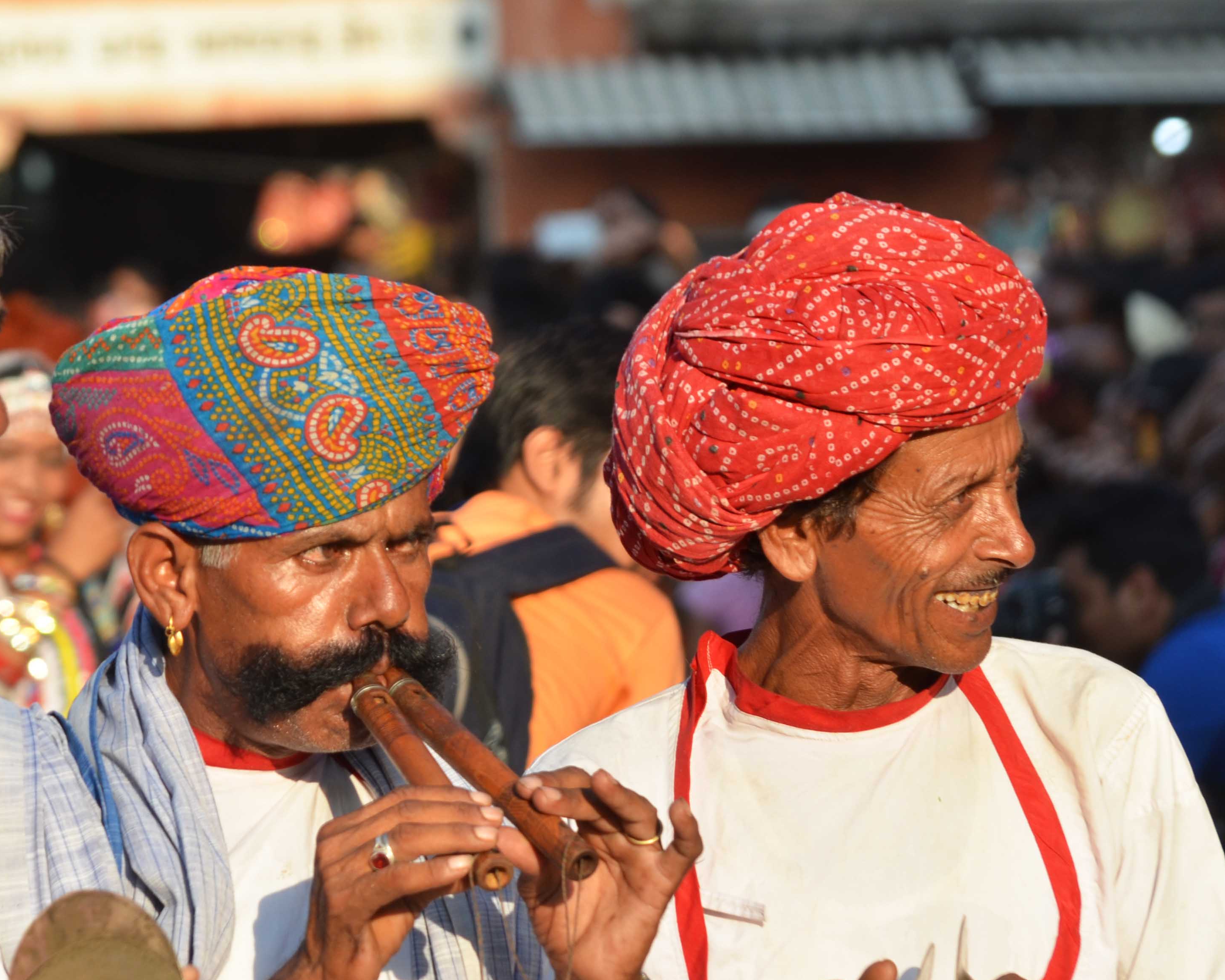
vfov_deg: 4.6
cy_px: 670
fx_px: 12147
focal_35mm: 335
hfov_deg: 5.8
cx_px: 303
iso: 200
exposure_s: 1/320
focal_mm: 140
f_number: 8
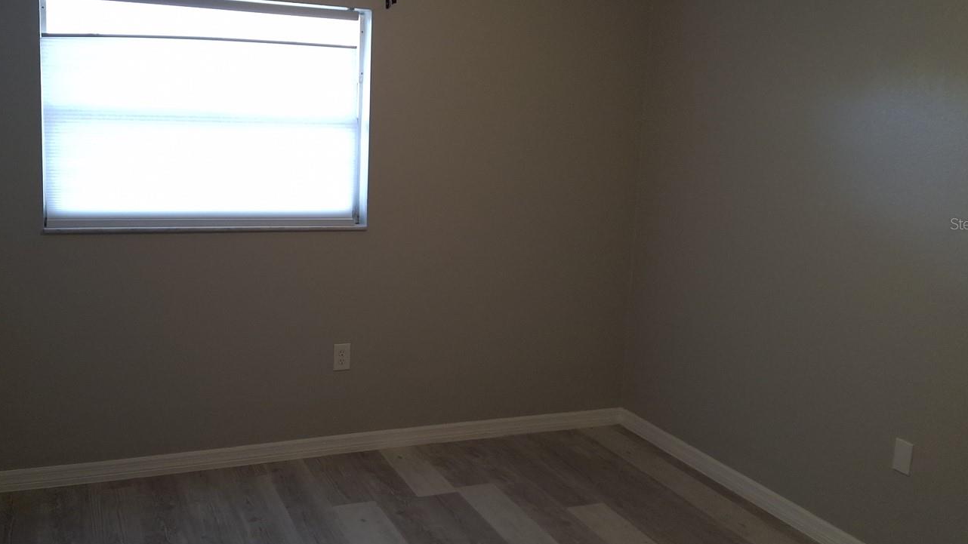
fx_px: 873
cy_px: 223
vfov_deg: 34.6
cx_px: 418
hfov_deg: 57.8
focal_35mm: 34
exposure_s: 1/120
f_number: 1.8
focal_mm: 4.69
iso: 200
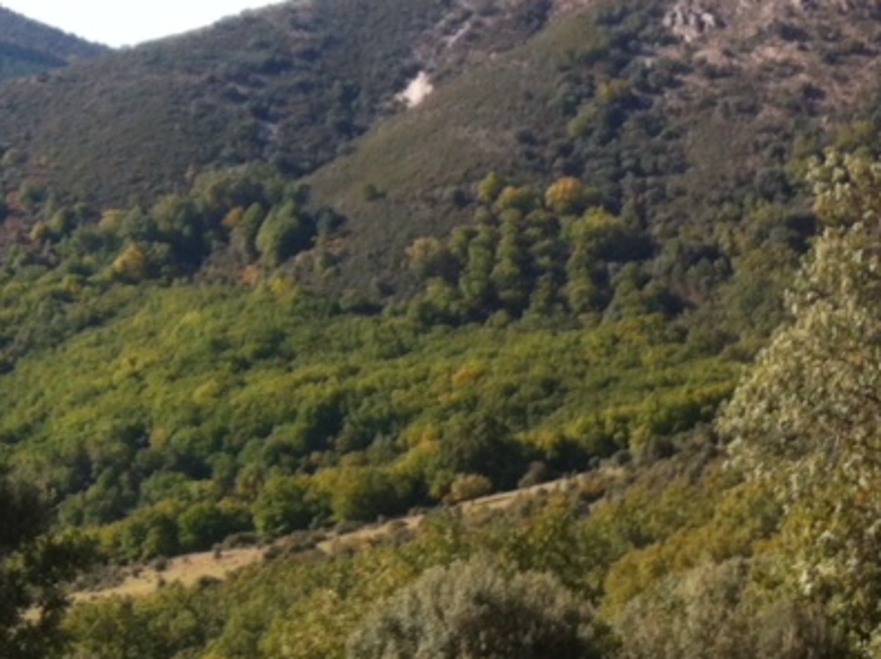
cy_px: 183
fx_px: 2872
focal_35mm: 113
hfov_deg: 16.8
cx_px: -151
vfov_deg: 13.0
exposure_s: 1/642
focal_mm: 3.85
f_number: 2.8
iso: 80
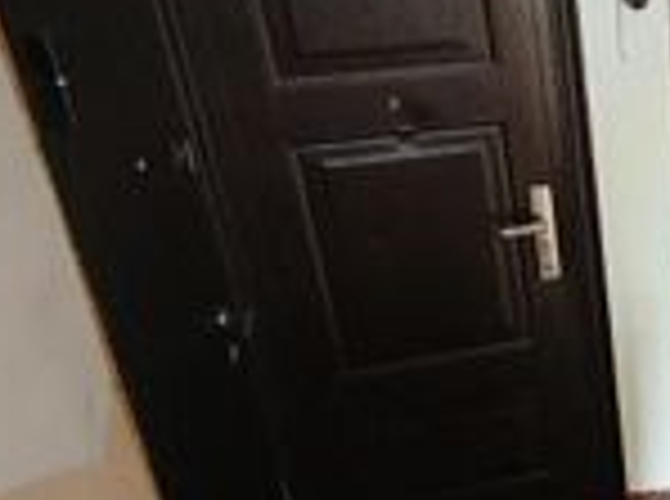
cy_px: 302
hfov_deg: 28.3
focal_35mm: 56
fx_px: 1081
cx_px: 872
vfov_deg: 25.9
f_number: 2.2
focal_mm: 1.8
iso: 640
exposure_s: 1/25
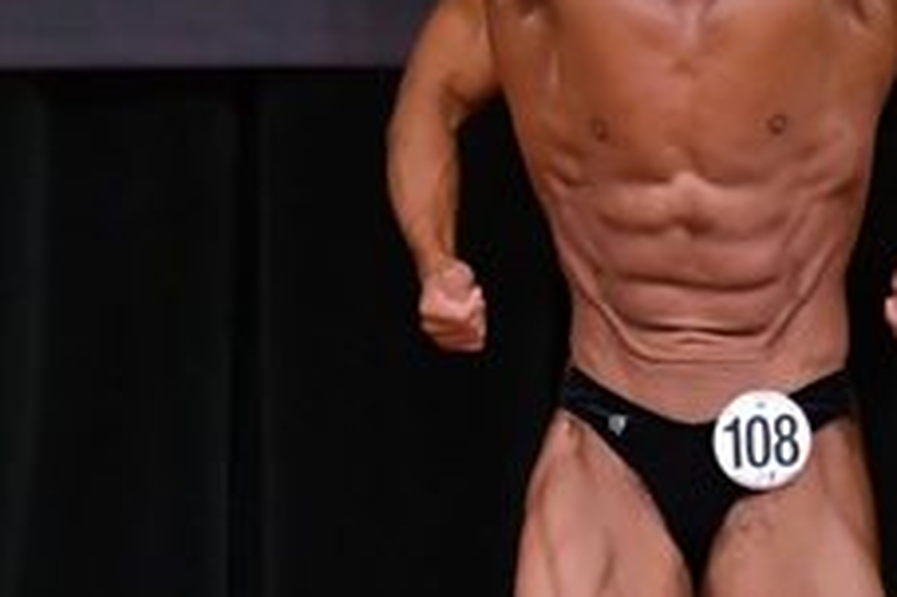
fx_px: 24251
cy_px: 502
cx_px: 200
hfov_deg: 2.1
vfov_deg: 1.4
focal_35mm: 974
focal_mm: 190
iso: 4000
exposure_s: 1/400
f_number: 5.6
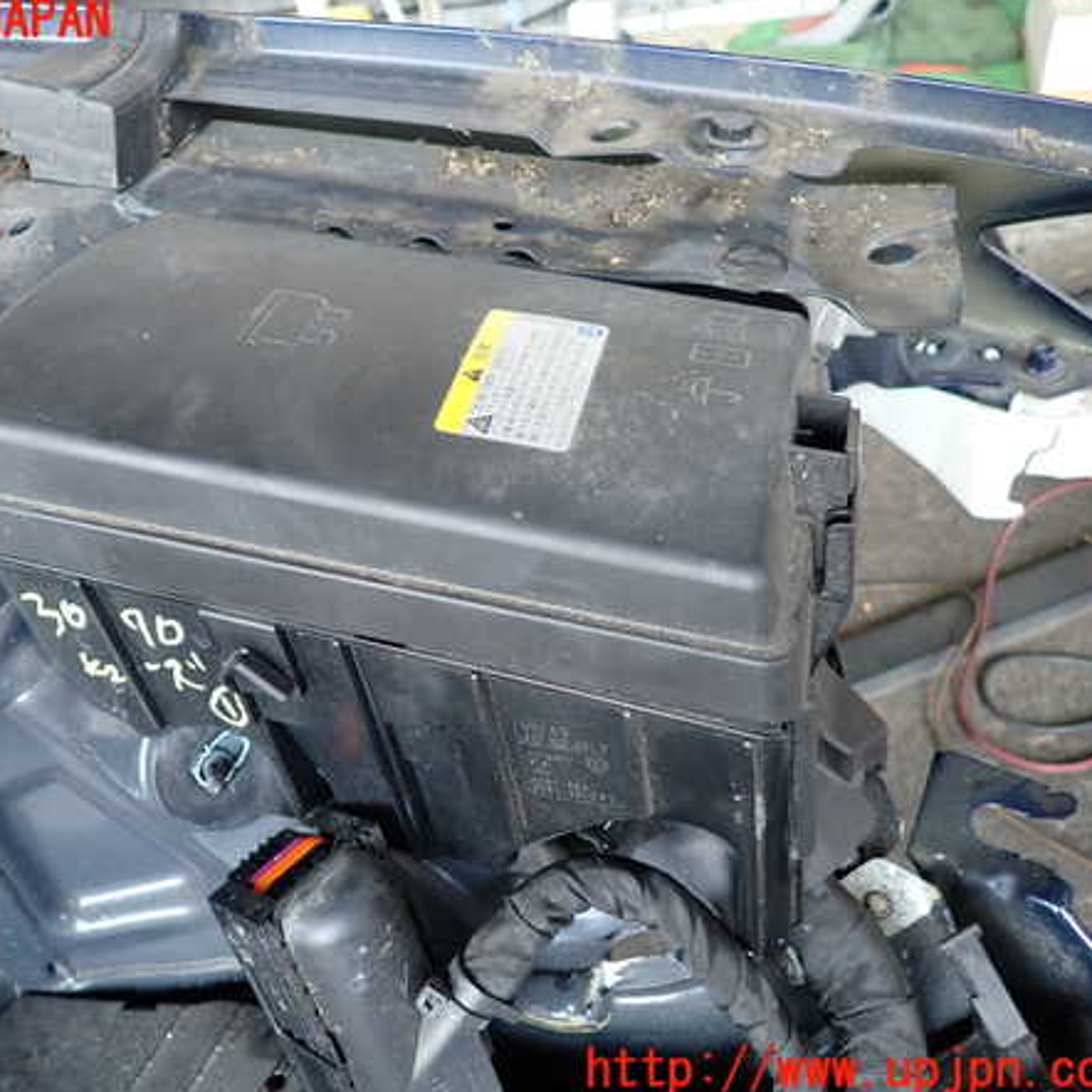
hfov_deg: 53.4
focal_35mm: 30
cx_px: 403
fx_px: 1071
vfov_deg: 54.0
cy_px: 546
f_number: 2
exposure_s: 1/100
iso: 200
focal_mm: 4.5
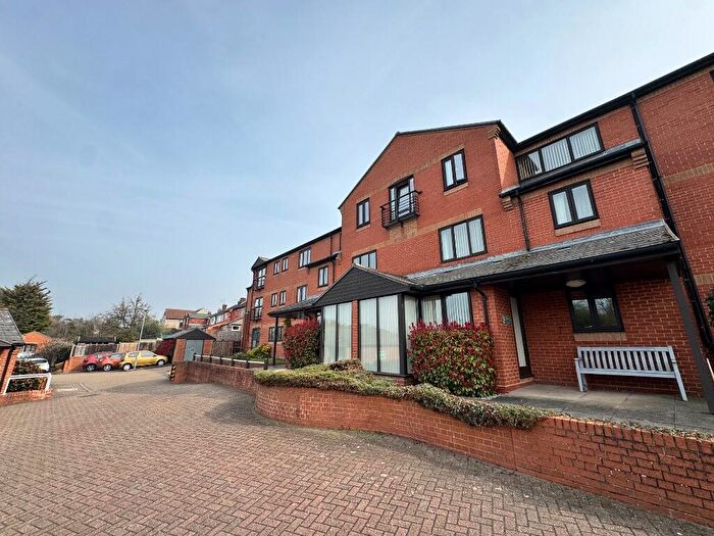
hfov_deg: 102.1
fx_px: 289
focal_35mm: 14
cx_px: 357
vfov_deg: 85.7
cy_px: 268
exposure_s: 1/1395
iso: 50
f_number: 2.2
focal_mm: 2.22
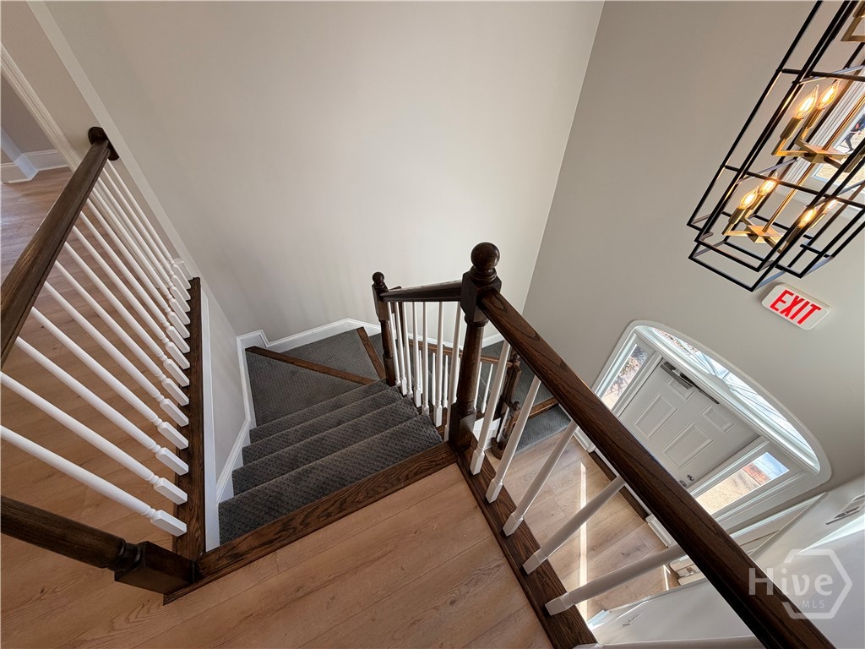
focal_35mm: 14
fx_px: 350
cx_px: 432
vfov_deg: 85.7
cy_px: 324
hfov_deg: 102.1
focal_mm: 2.22
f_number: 2.2
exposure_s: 1/120
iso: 64
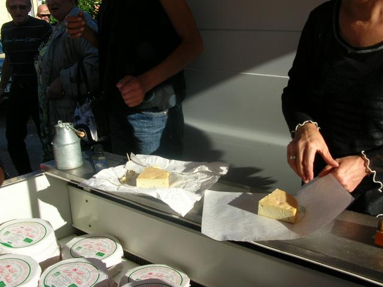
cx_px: 192
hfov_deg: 50.1
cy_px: 144
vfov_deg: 38.7
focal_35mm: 37
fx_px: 409
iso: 50
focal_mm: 6.2
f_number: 5.8
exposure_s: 1/210
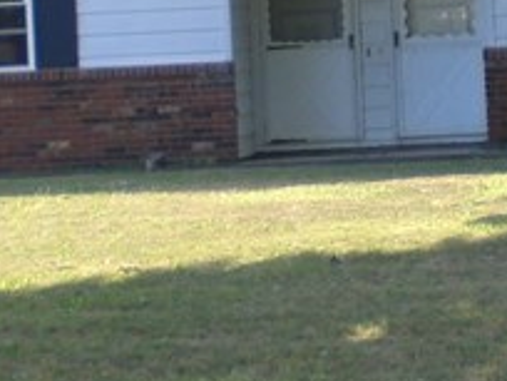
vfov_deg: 7.8
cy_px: 80
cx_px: 490
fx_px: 2797
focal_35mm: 191
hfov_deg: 10.3
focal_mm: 6.3
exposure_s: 1/125
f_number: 3.1
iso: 50
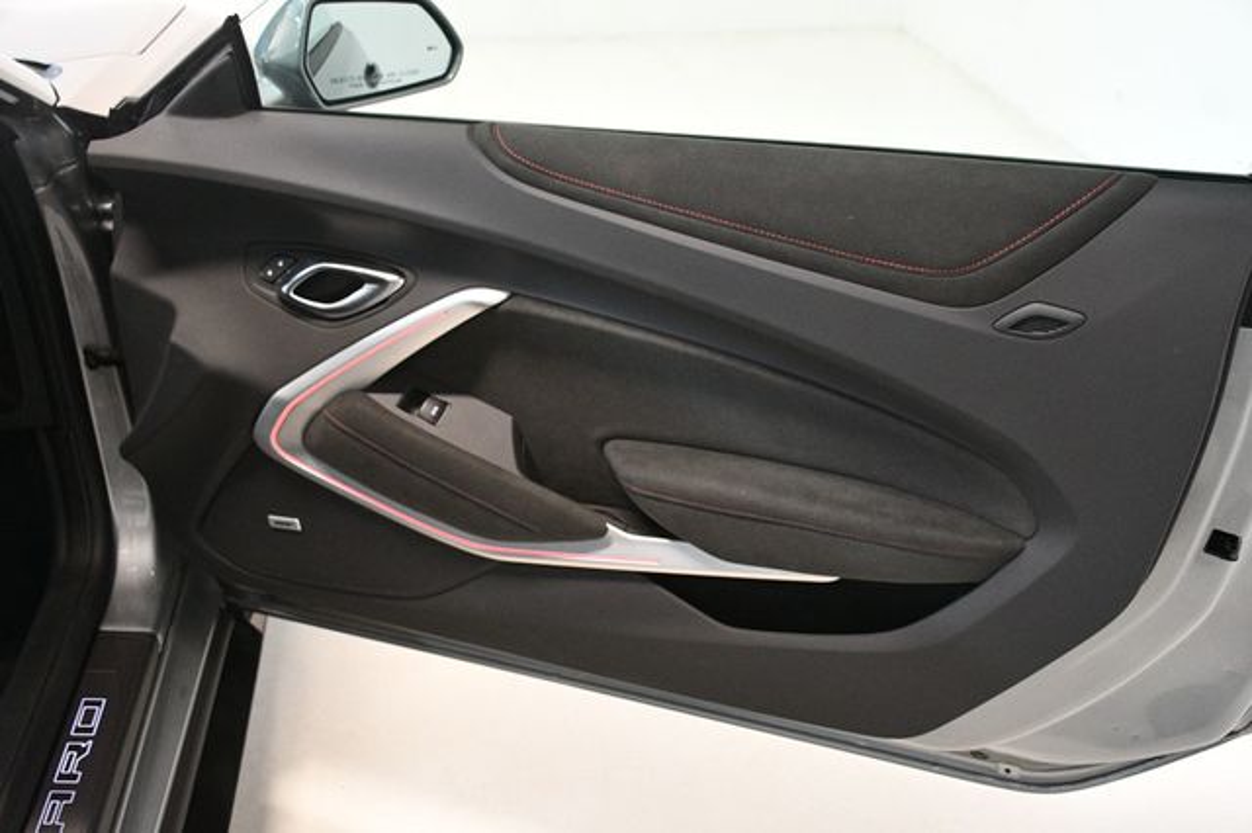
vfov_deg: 36.8
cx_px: 626
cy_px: 416
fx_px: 1251
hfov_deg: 53.2
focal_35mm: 36
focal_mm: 24
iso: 3200
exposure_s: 1/100
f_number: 3.8
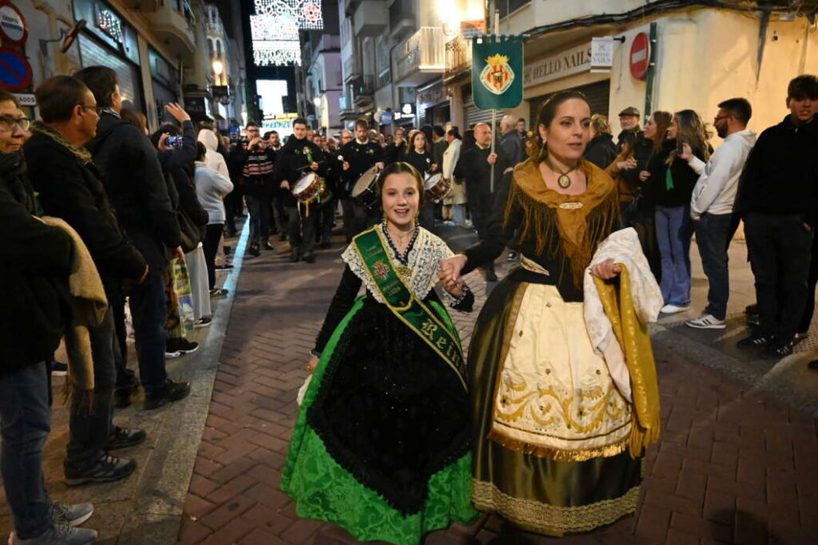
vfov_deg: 53.1
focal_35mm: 24
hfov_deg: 73.7
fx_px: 545
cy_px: 272
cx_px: 409
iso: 25600
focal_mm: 24
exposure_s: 1/320
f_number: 4
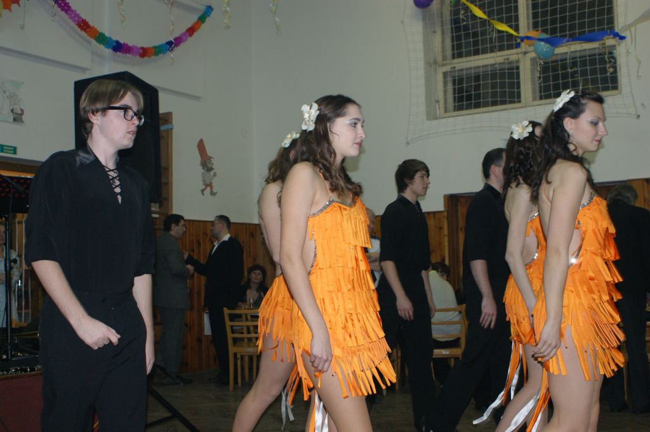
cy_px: 216
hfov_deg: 43.6
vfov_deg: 29.8
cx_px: 325
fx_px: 812
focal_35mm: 45
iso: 400
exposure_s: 1/60
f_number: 5.6
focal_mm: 30
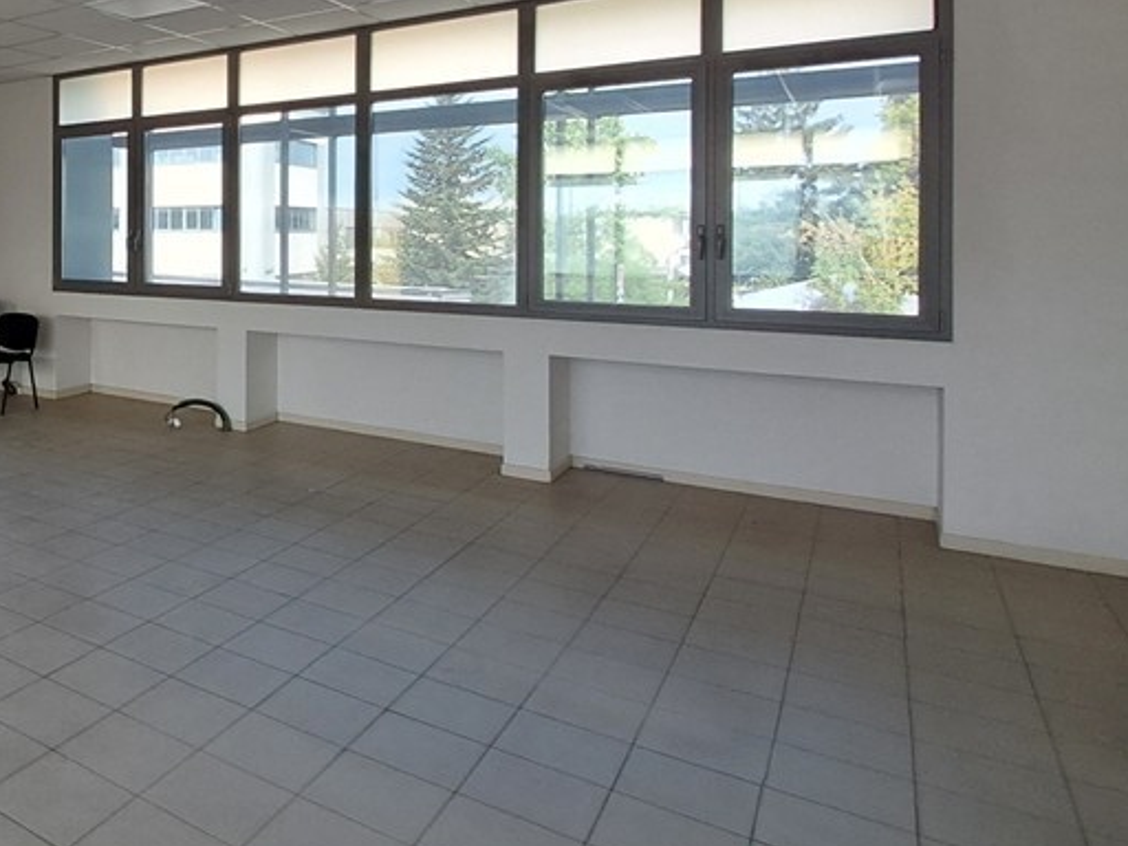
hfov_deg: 54.2
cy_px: 242
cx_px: 26
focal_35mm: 26
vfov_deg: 51.4
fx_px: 847
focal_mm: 1.13
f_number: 2.2
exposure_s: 1/100
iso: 80
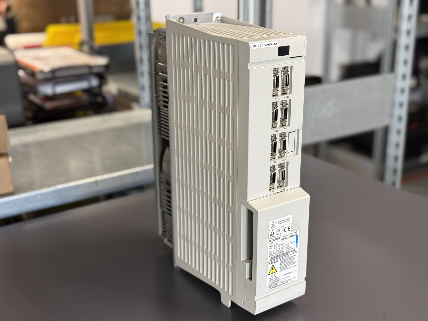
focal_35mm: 48
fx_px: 593
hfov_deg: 39.7
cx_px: 214
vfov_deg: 30.3
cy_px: 160
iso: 125
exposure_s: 1/50
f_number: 1.78
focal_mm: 6.76
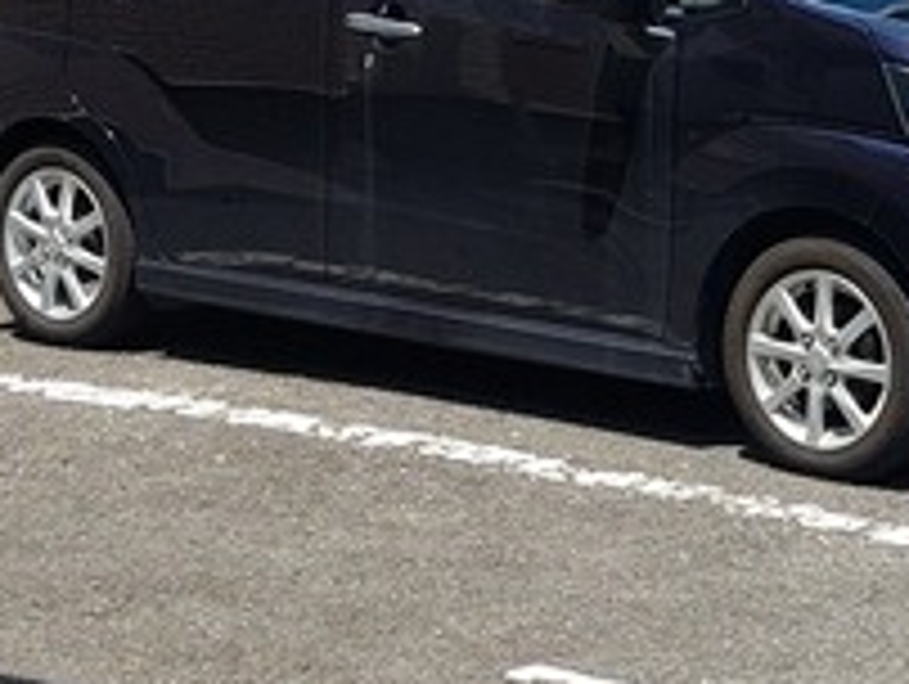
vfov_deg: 13.0
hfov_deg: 16.6
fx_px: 2997
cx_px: 1048
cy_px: 230
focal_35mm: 114
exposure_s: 1/739
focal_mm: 5.23
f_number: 1.8
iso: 25
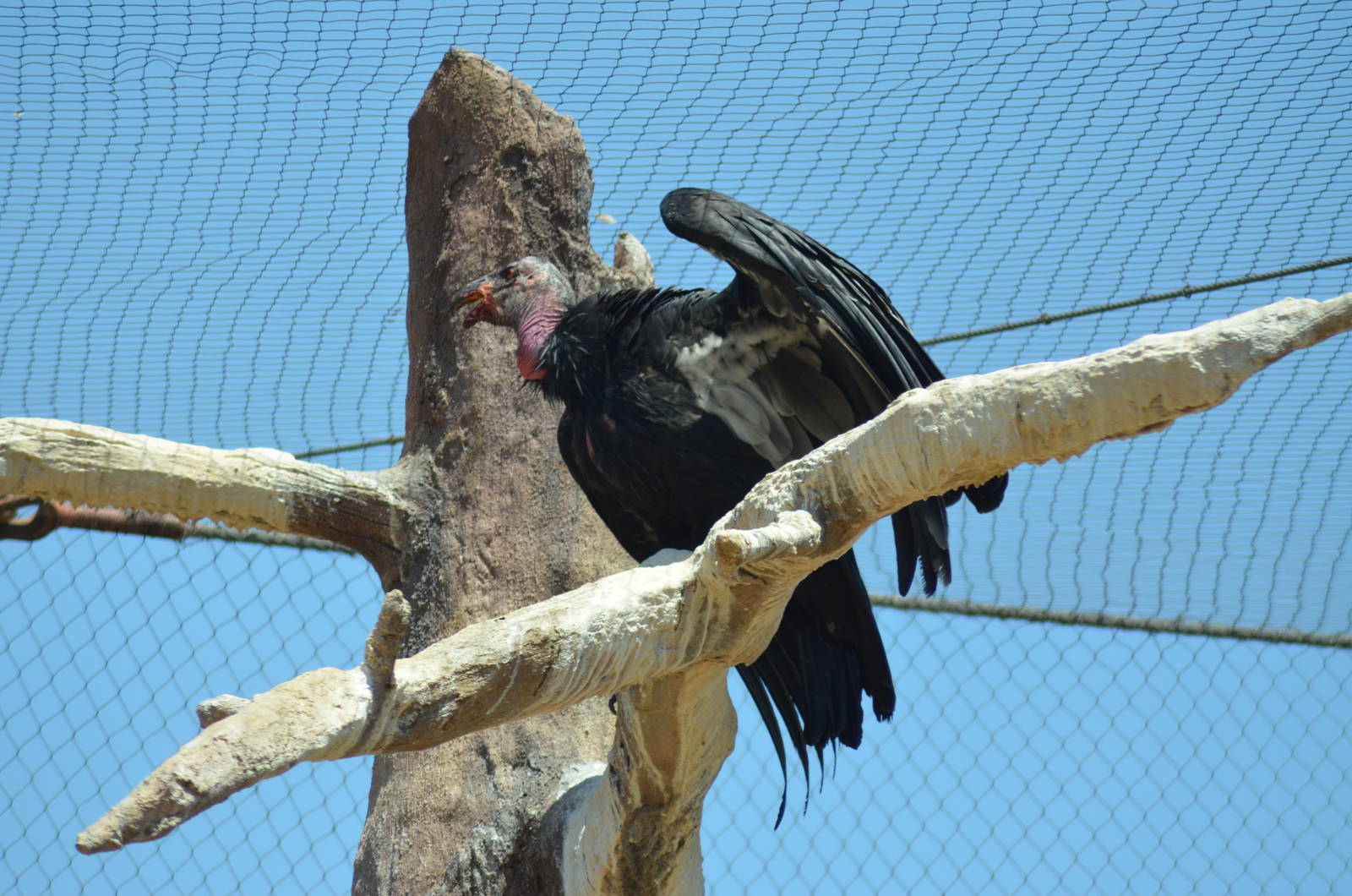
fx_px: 11244
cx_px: 676
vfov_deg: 4.6
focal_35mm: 300
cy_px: 448
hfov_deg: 6.9
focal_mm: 200
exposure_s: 1/1600
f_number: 5
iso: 400
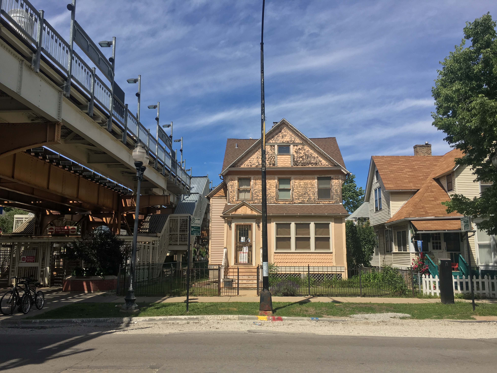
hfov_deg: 61.7
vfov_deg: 48.2
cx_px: 248
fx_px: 416
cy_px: 186
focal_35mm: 29
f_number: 2.2
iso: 25
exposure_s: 1/1789
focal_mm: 4.15
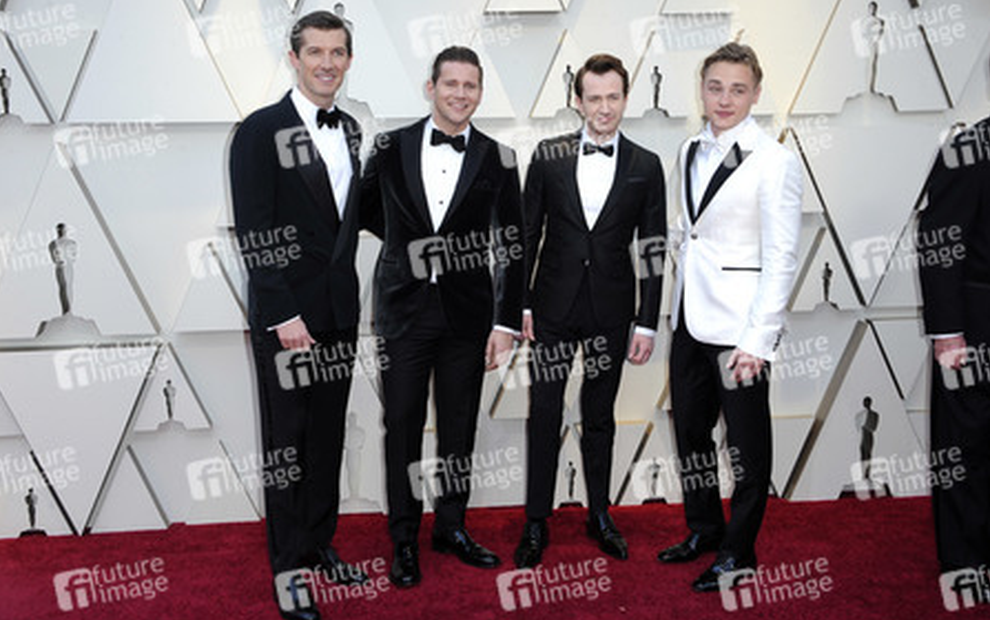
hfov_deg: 48.2
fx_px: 1107
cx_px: 494
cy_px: 308
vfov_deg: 31.3
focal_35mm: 41
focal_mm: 40
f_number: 8
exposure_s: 1/200
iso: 800
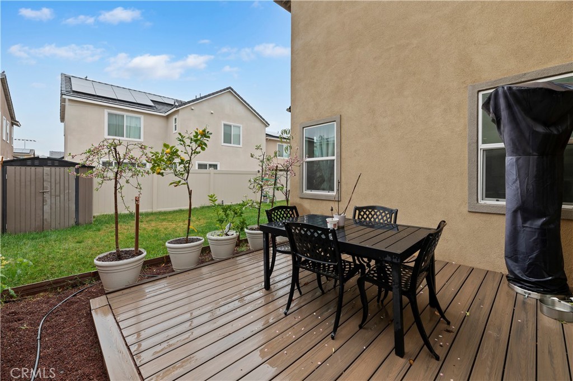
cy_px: 190
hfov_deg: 104.3
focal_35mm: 14
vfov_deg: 81.1
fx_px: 223
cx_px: 286
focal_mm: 14
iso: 500
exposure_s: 1/80
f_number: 10
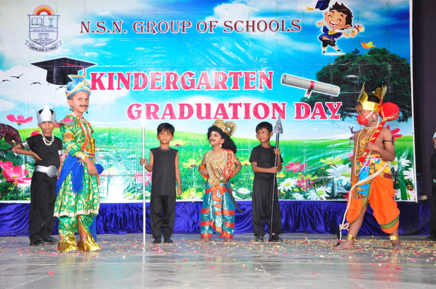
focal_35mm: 52
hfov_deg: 37.9
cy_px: 144
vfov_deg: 25.7
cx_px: 218
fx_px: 635
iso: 500
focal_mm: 35
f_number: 6.3
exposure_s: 1/125
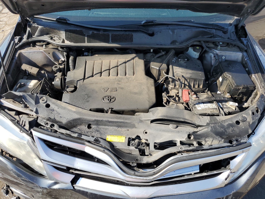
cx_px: 132
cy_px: 100
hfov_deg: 67.3
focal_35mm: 26
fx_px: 199
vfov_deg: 53.1
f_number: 1.5
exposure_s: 1/1111
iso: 50
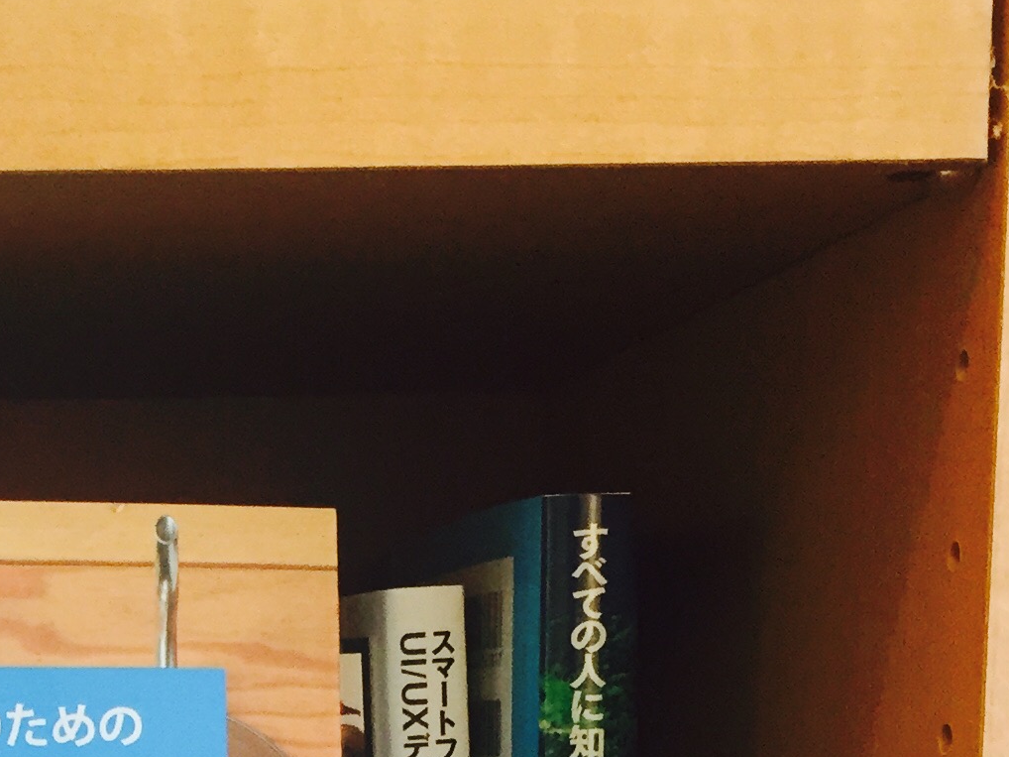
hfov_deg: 20.0
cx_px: -136
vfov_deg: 14.9
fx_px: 2710
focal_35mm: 93
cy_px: 1094
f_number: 2.2
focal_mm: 4.15
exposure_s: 1/30
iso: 100
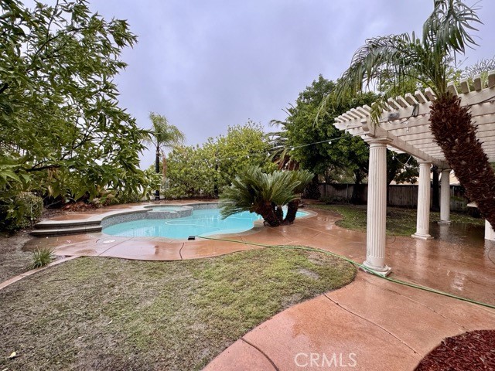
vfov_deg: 85.7
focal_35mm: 14
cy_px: 186
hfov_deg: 102.1
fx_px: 200
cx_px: 248
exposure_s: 1/99
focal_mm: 2.22
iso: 50
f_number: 2.2
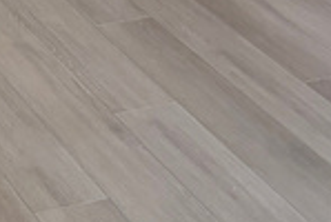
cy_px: -582
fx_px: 1281
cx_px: -87
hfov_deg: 14.2
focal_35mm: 139
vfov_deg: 7.7
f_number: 1.6
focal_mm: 5.96
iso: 125
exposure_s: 1/206
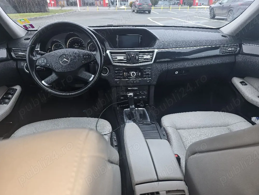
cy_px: 98
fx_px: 172
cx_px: 130
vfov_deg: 58.9
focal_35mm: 23
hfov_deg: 73.9
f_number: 1.7
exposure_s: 1/50.3
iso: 25
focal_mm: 6.3
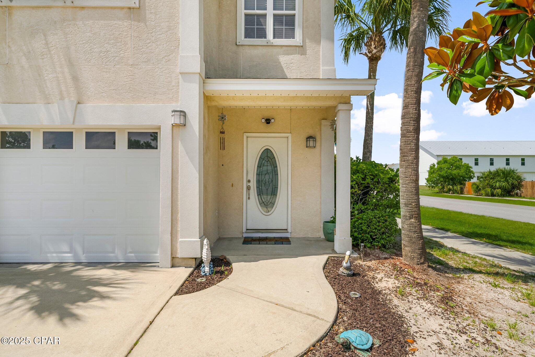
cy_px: 178
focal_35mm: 17
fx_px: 253
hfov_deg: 93.3
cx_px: 268
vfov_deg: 70.5
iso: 400
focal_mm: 17
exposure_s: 1/250
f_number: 9
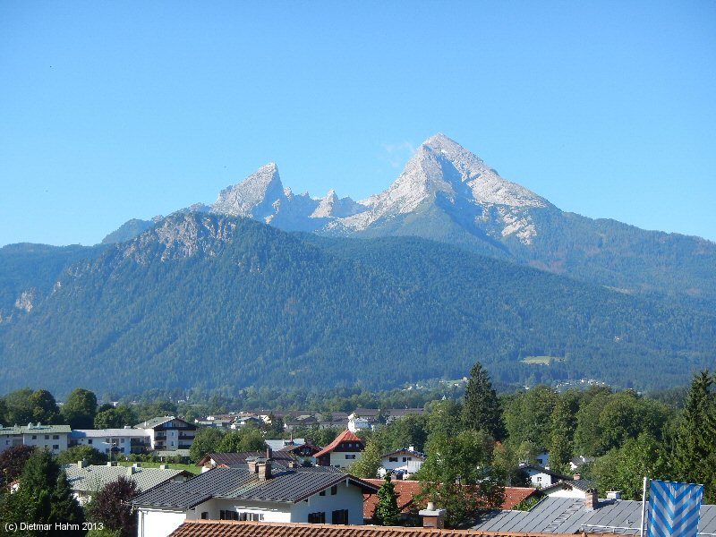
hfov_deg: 32.2
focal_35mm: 60
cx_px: 358
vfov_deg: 24.4
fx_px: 1241
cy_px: 268
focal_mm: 10.8
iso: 125
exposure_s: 1/500
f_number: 4.2
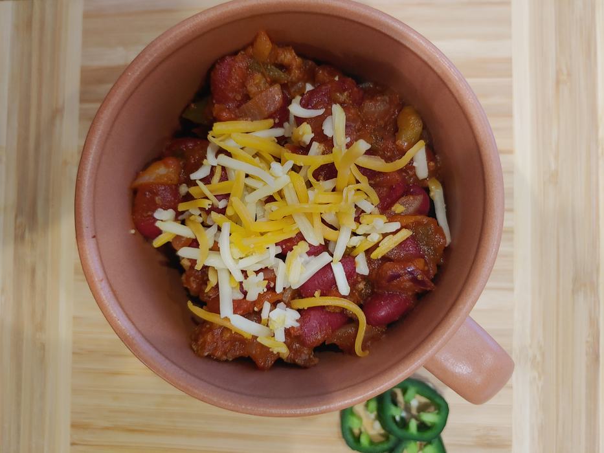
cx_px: 302
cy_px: 226
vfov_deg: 54.9
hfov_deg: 69.4
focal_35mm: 25
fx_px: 436
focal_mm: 4.23
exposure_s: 1/24
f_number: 1.5
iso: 150
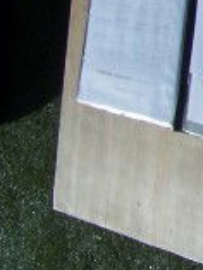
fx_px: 1210
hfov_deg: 8.5
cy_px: -46
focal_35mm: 155
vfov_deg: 12.5
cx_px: 535
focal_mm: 6.3
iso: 80
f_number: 5.6
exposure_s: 1/1000
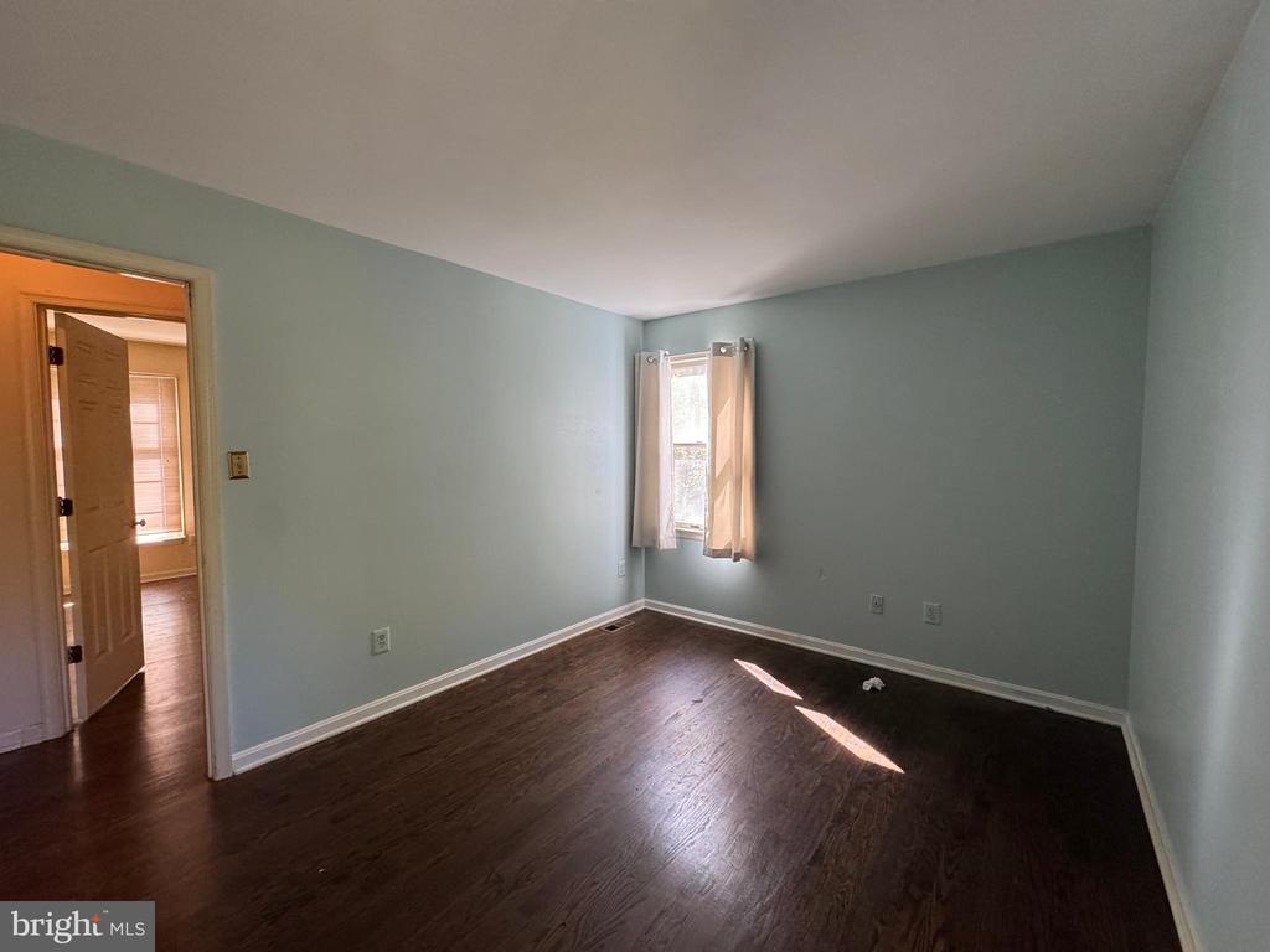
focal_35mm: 14
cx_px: 635
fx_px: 514
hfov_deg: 102.1
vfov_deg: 85.7
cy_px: 476
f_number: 2.2
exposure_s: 1/120
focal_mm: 2.22
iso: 320
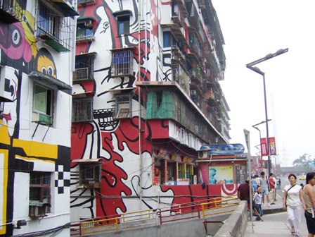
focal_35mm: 36
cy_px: 118
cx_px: 158
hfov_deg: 51.4
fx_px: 328
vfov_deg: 39.7
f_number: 2.8
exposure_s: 1/500
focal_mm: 6.2
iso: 80
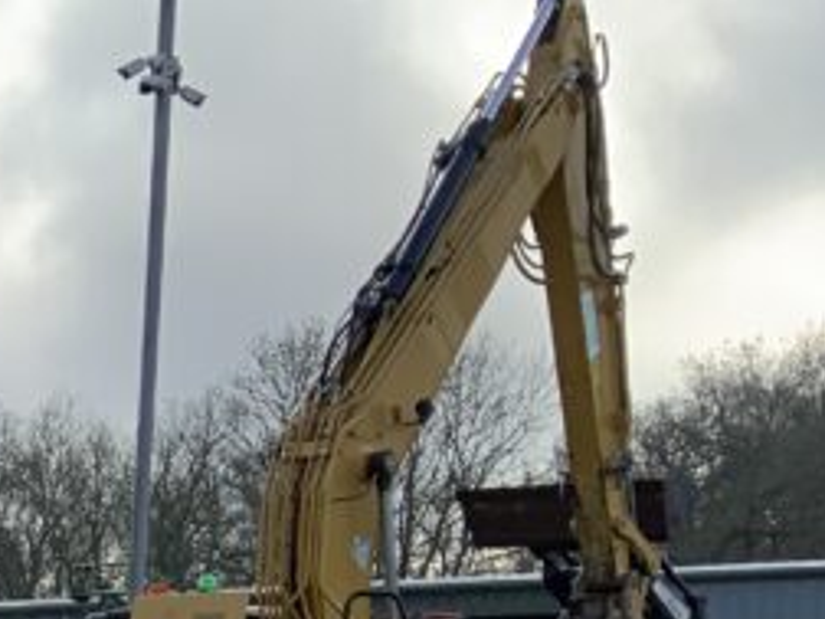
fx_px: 2812
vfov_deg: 11.3
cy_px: 1254
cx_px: -625
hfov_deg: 14.7
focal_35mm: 118
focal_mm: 3
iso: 16
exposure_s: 1/593
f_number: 1.8
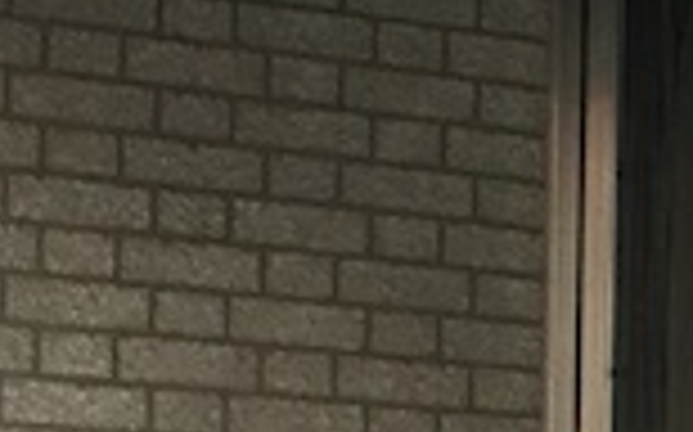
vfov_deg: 5.4
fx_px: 4529
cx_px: 1557
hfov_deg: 8.2
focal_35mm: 240
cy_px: 652
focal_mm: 4.15
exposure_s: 1/60
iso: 32
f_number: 2.2
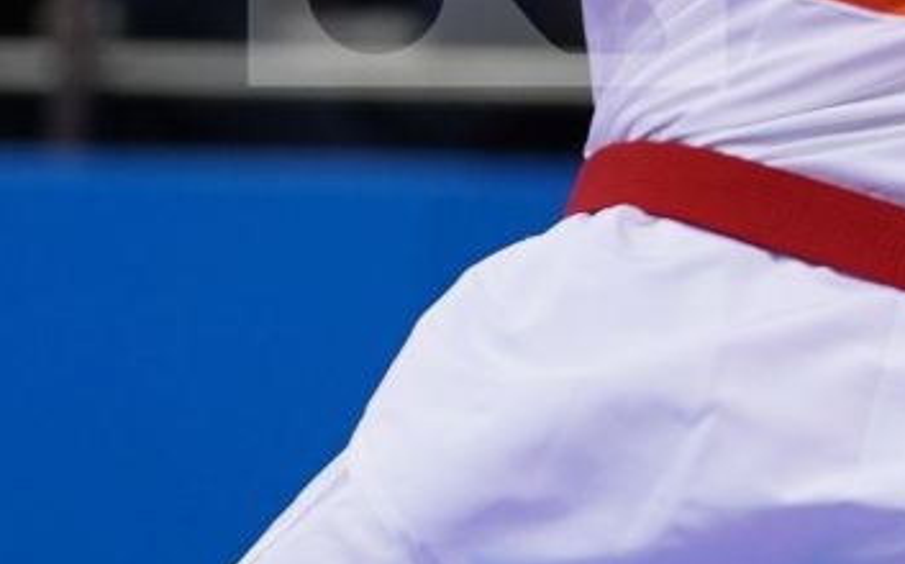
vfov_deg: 1.3
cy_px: -146
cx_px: 1356
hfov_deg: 2.0
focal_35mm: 1040
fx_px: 25630
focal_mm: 200
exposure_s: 1/1000
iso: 1000
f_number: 2.8
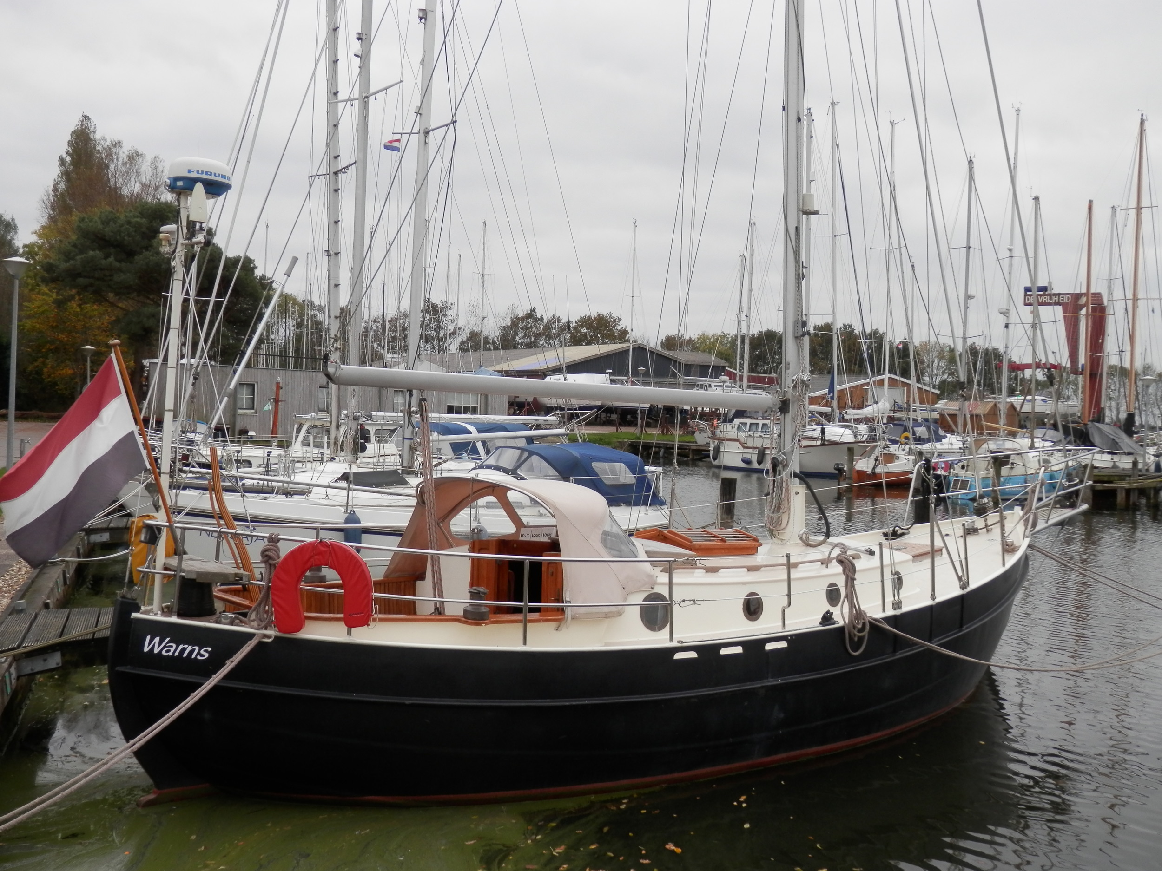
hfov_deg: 50.1
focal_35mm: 37
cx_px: 581
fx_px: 1242
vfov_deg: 38.7
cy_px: 436
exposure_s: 1/250
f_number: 3.6
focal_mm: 6.6
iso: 80
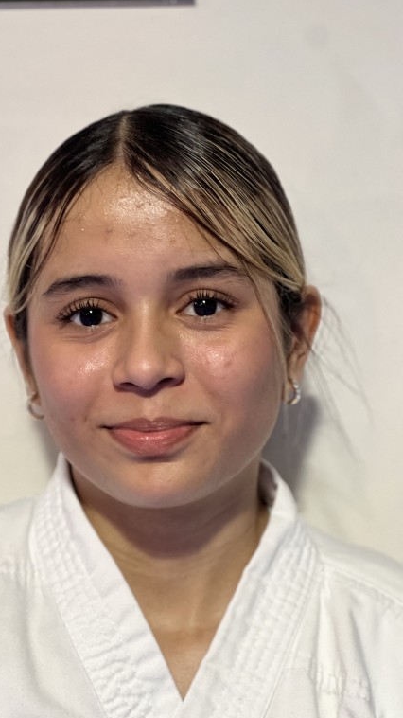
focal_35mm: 85
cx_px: 146
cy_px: 361
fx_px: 1616
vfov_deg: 25.0
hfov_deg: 14.2
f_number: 2.8
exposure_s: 1/40
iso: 400
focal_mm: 9
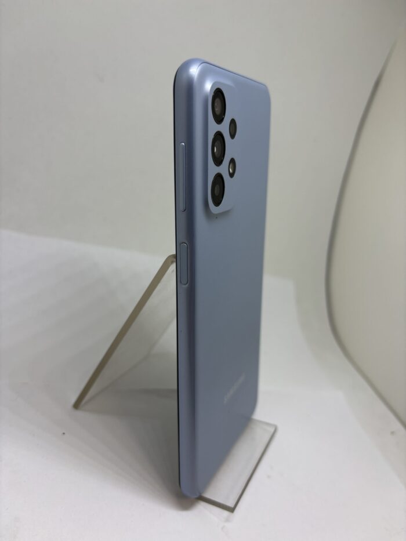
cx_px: 203
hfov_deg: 53.1
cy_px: 270
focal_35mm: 26
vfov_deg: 67.3
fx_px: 407
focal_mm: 5.96
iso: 40
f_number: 1.6
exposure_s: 1/148
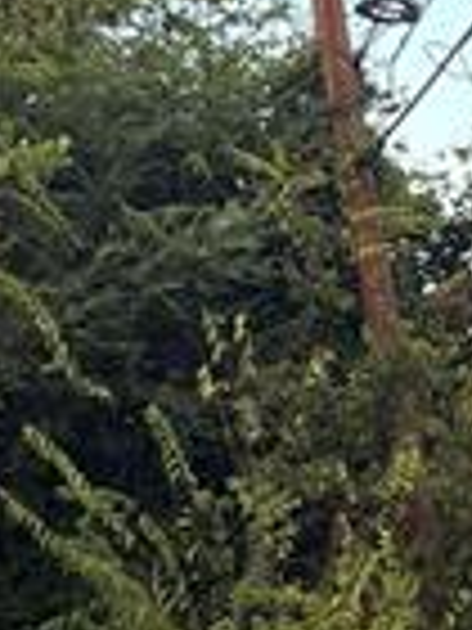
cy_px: 1152
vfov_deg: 12.5
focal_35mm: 143
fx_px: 2600
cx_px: -198
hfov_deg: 10.1
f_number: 1.6
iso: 64
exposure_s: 1/122
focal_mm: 5.96
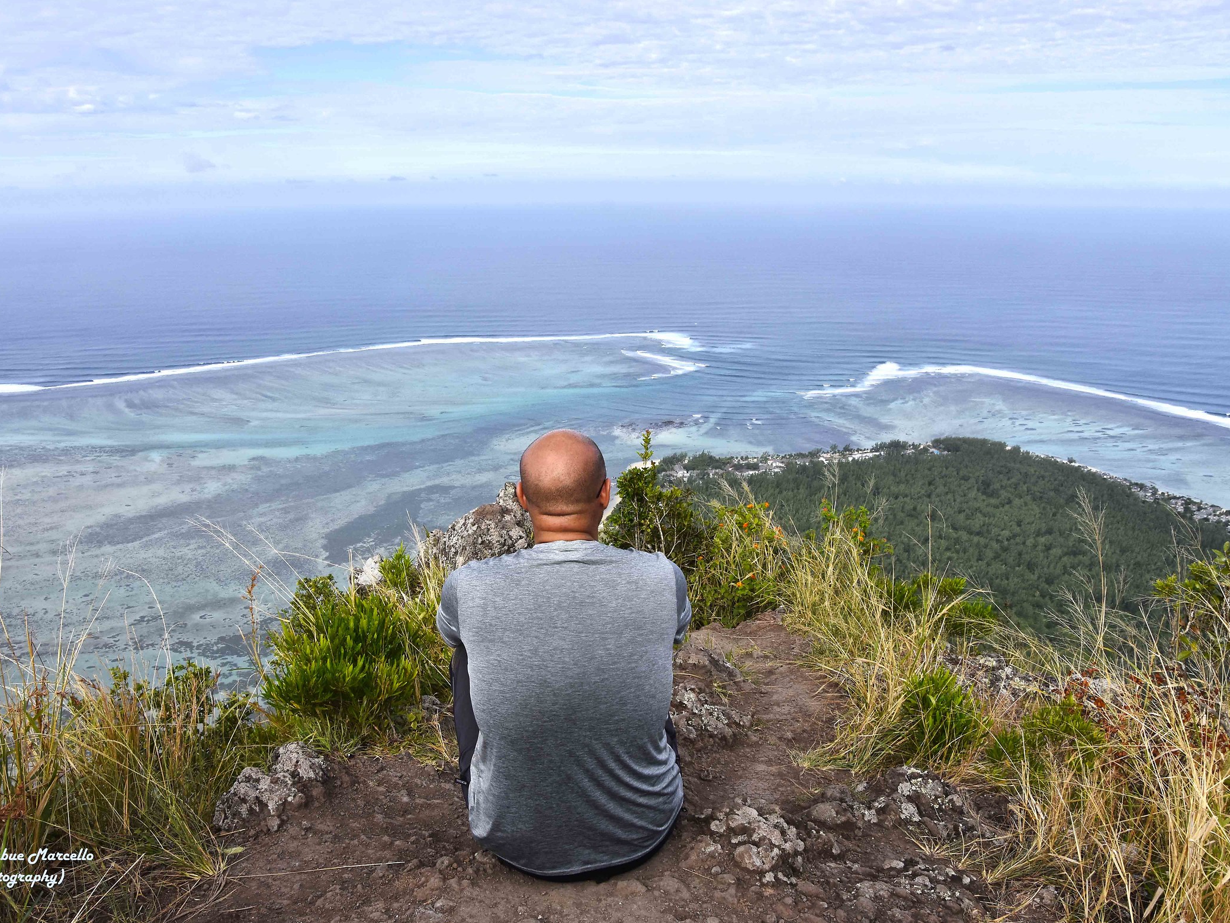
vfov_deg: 46.8
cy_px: 454
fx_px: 1066
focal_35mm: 30
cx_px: 571
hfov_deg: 59.9
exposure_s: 1/500
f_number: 11
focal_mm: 18
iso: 400
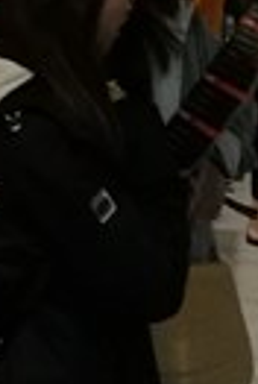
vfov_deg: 12.5
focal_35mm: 154
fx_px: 1647
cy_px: -226
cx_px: 138
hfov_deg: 9.0
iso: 320
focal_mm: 4.5
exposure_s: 1/24
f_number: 2.2
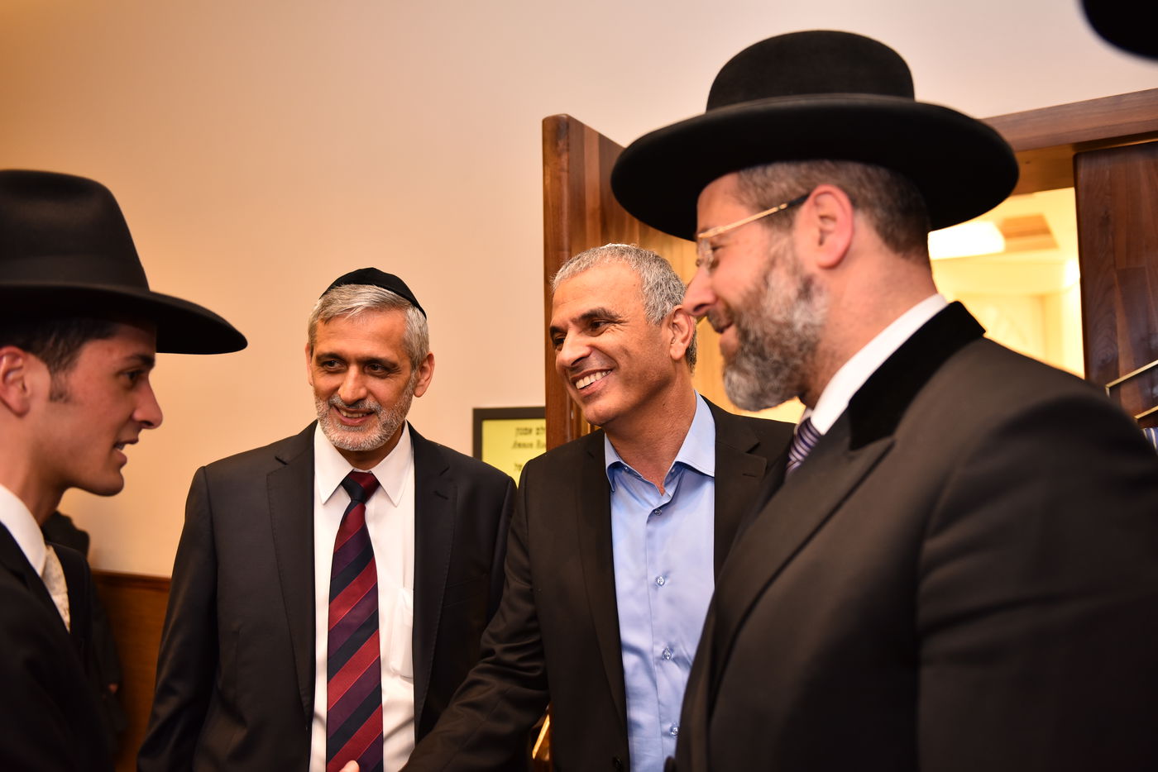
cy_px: 386
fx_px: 997
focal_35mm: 31
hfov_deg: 60.3
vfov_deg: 42.3
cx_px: 579
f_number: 2.8
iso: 800
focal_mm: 31
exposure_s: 1/100
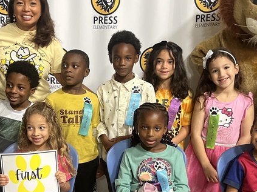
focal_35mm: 63
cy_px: 125
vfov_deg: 23.2
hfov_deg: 30.4
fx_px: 468
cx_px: 76
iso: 400
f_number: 1.6
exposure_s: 1/40
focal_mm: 5.1
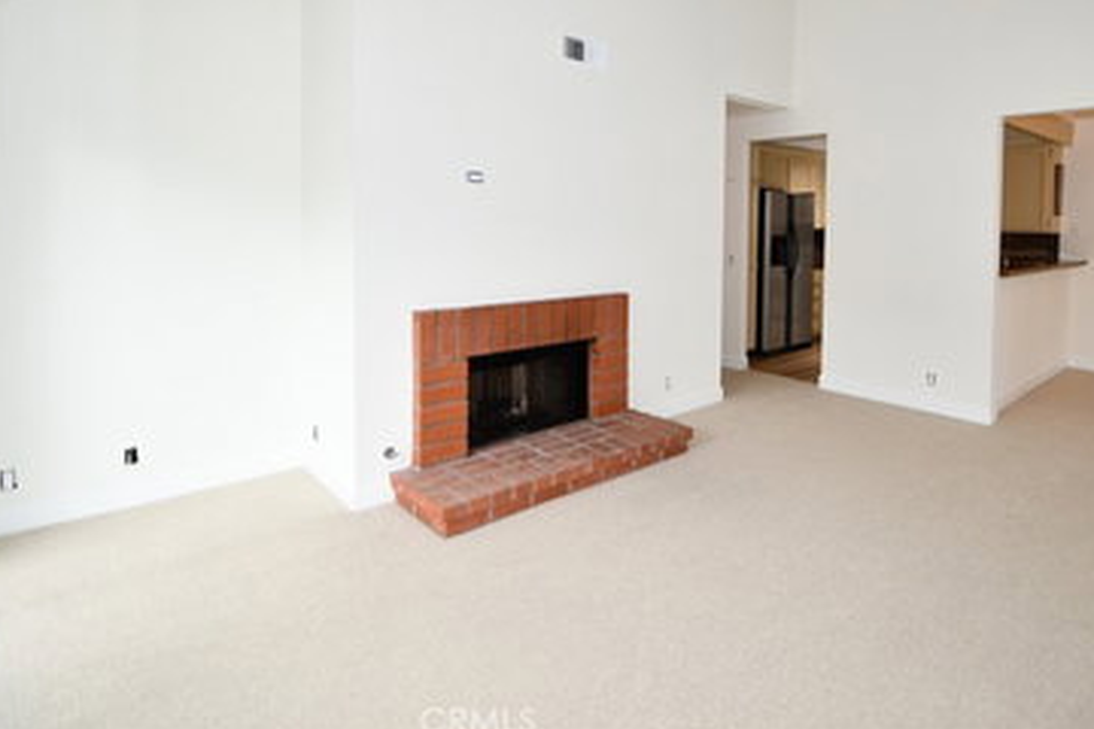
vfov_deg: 60.7
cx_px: 690
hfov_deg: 82.2
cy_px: 255
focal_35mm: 20
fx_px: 608
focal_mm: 10
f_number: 4
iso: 250
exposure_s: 1/60
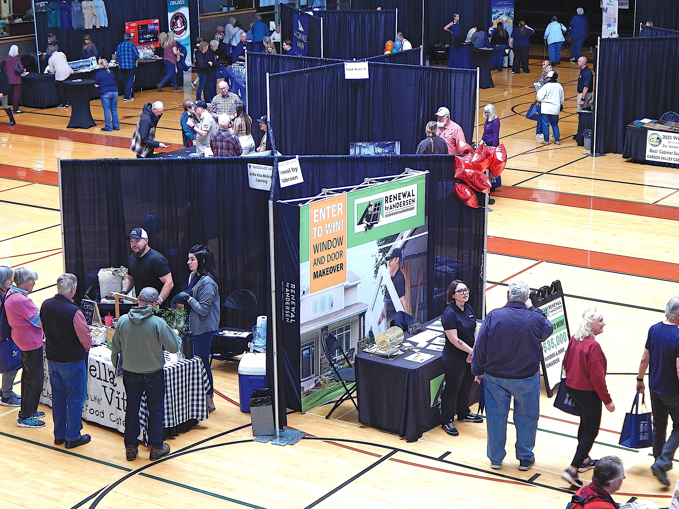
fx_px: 1353
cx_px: 340
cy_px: 254
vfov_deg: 21.3
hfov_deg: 28.2
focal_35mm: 69
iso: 180
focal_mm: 12.3
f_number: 4.1
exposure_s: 1/30
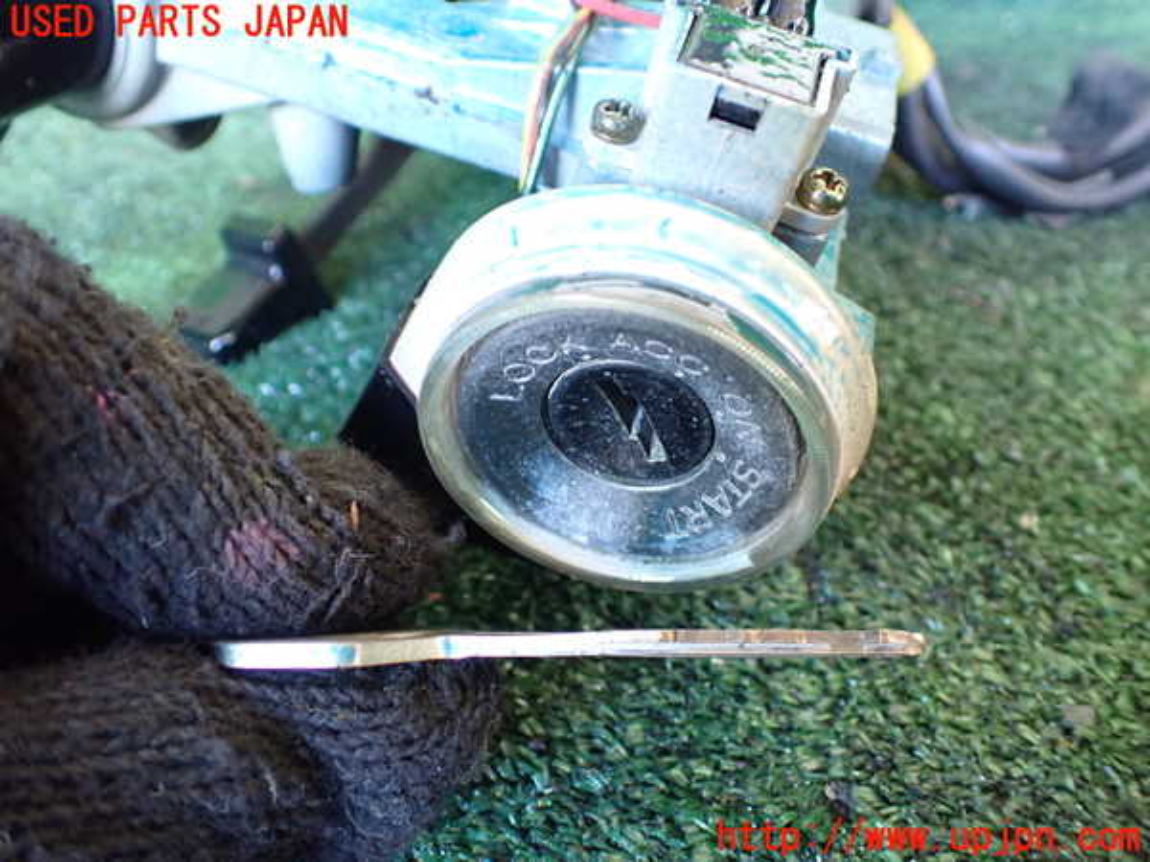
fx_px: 997
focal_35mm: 30
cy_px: 431
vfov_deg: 46.8
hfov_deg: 60.0
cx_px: 575
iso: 800
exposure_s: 1/30
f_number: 2.3
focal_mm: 5.4
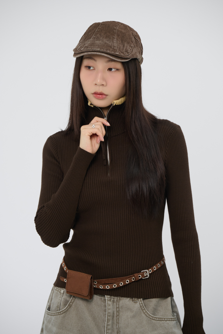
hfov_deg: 8.1
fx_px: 1582
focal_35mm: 170
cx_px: 112
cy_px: 167
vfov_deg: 12.1
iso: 400
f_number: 5.6
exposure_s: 1/125
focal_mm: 170
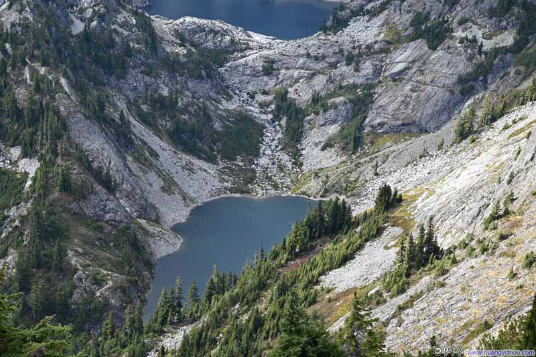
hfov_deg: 32.9
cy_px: 178
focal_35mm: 61
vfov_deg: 22.3
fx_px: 909
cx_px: 268
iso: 100
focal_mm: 61
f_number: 5
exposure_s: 1/400
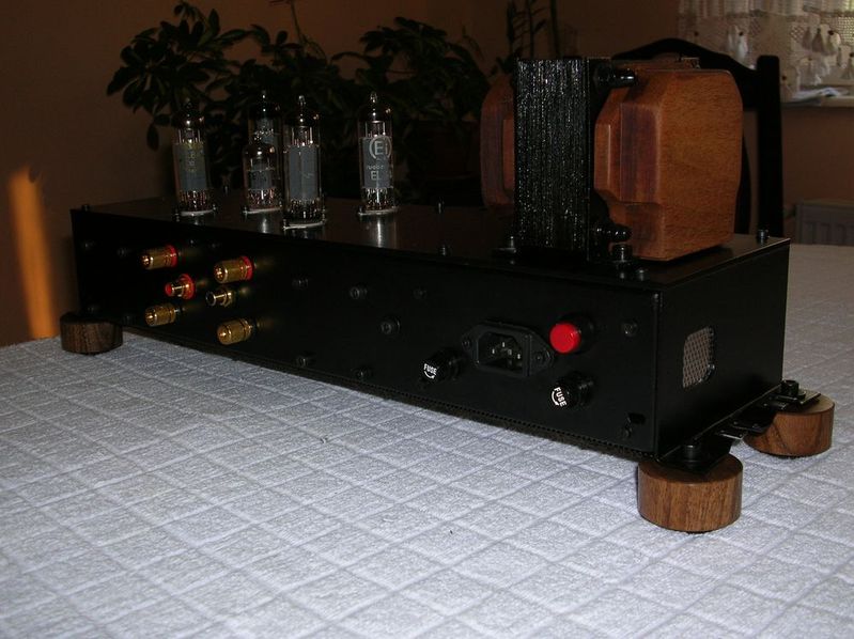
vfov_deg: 34.3
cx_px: 427
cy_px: 320
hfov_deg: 44.8
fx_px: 1035
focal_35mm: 42
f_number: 3
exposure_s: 1/60.1
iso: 50
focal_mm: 7.1
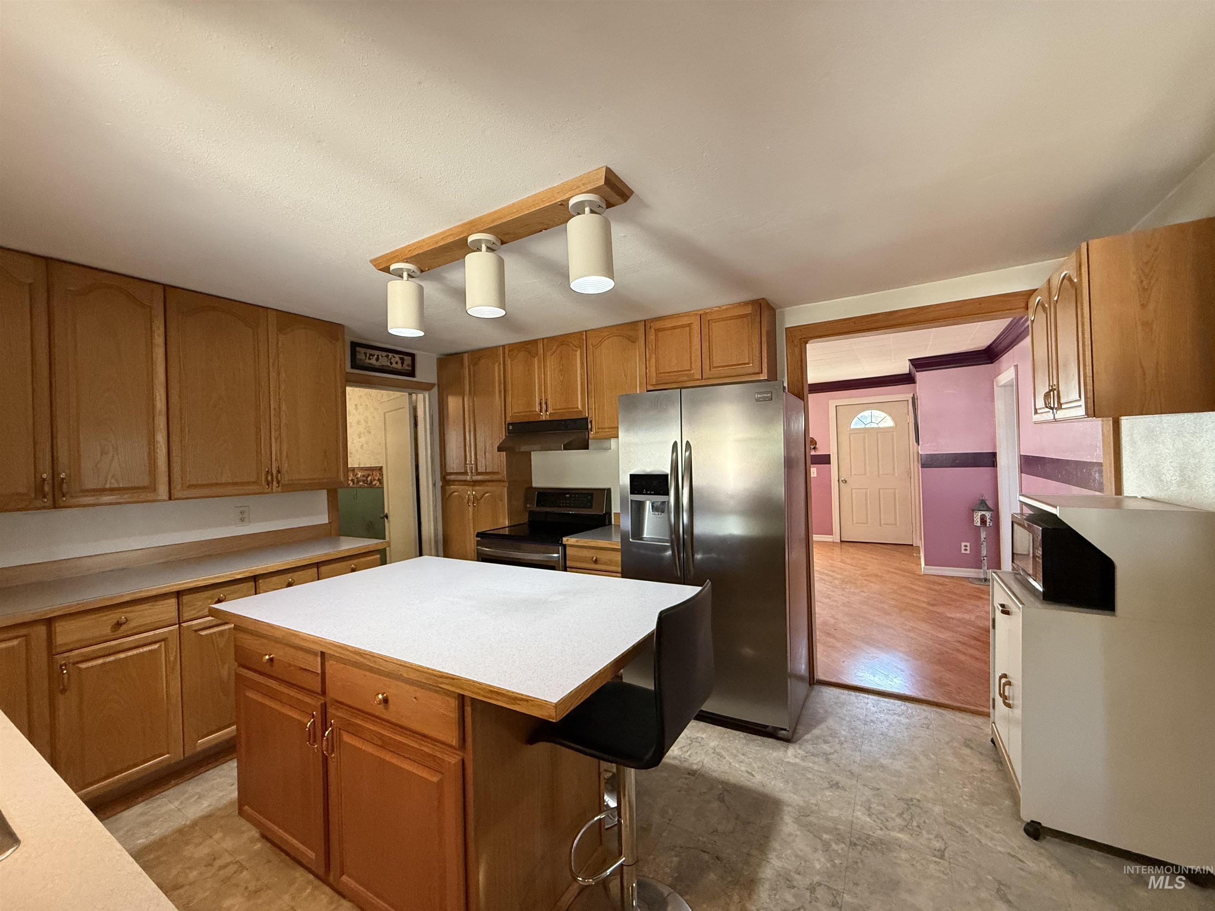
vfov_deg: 85.7
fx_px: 491
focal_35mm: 14
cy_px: 456
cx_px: 608
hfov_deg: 102.1
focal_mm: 2.22
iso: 500
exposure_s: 1/60
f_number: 2.2
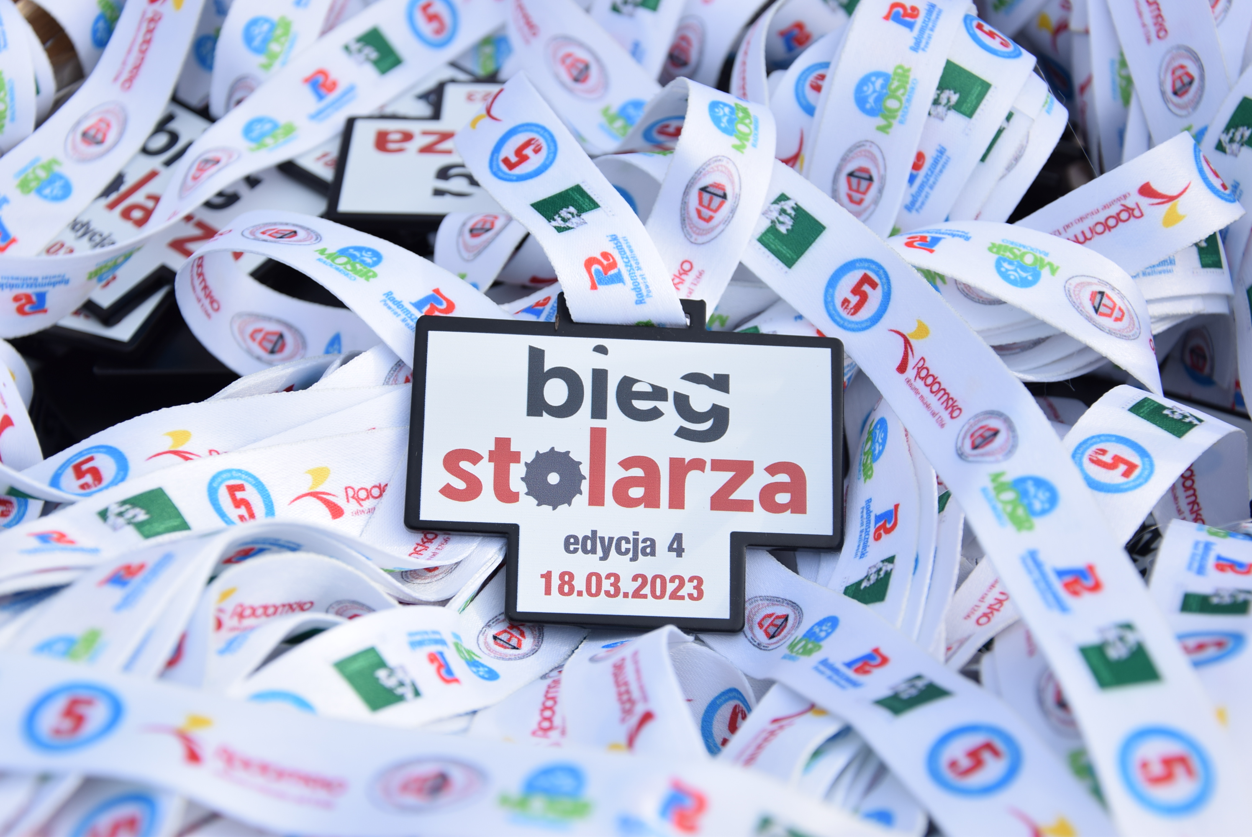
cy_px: 418
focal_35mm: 63
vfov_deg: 21.6
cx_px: 626
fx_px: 2193
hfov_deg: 31.9
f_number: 4.8
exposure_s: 1/320
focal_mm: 42
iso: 100
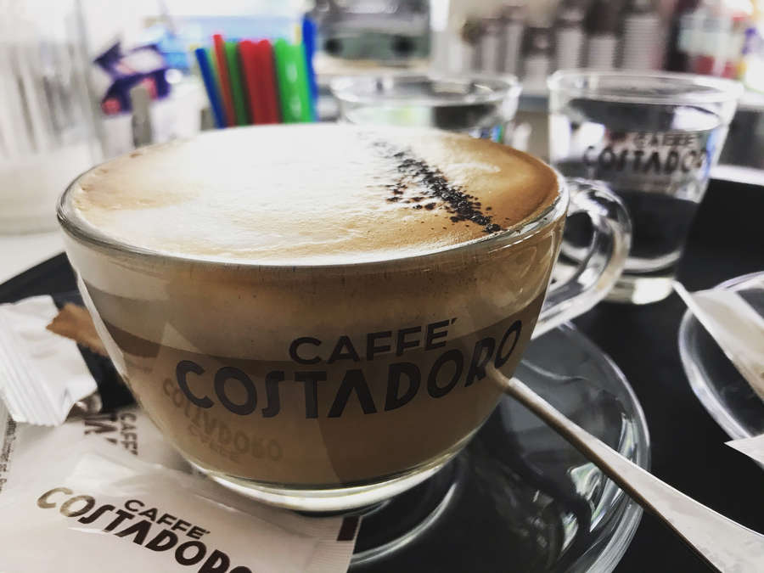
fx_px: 618
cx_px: 382
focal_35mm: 28
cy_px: 286
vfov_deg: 49.7
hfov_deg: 63.4
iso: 32
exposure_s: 1/25
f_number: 1.8
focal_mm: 3.99
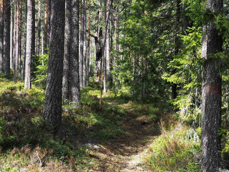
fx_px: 509
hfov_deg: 25.3
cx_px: 115
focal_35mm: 77
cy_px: 85
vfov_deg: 19.1
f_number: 9
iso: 200
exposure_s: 1/100
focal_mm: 38
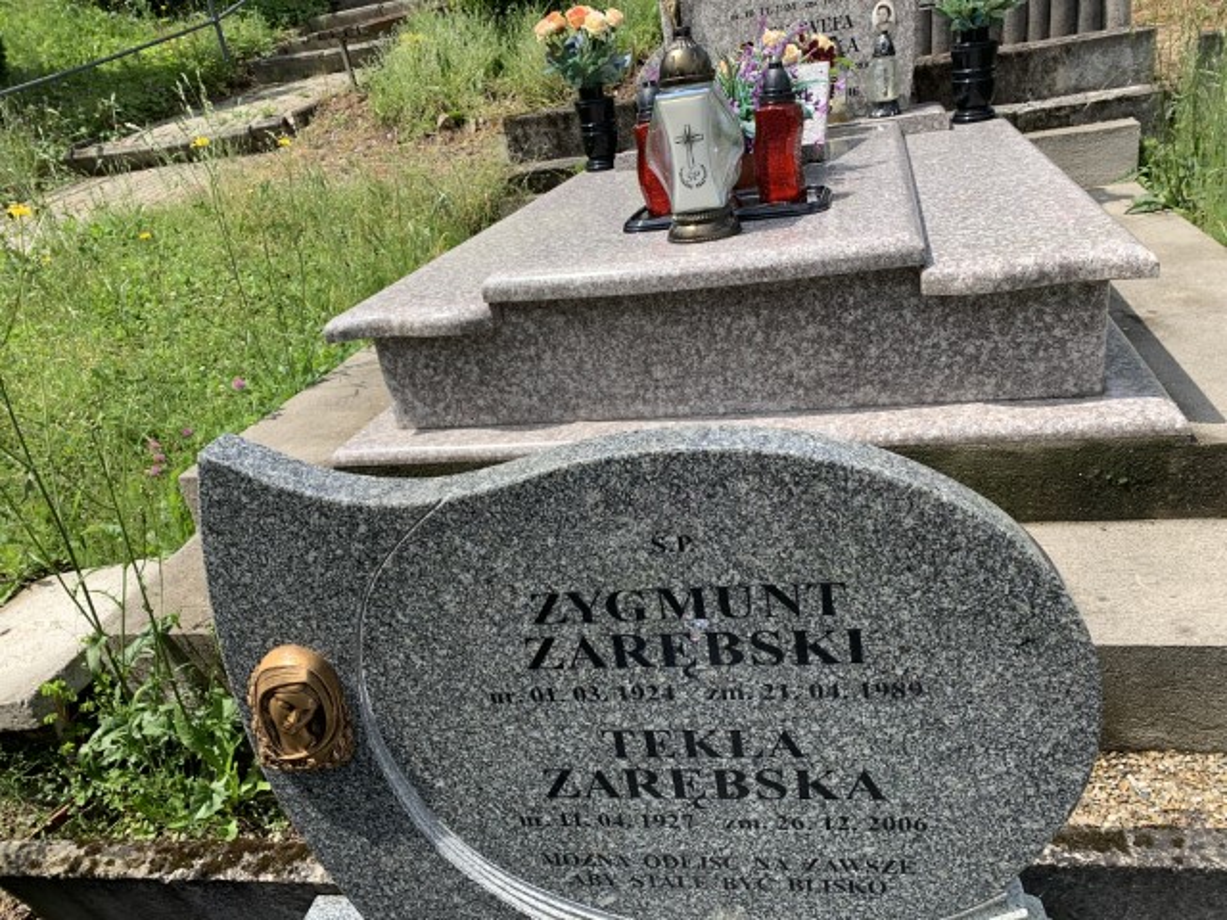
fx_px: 922
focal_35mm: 26
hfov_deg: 67.3
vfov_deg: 53.1
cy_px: 460
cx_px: 614
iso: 25
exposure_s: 1/1718
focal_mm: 4.25
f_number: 1.8
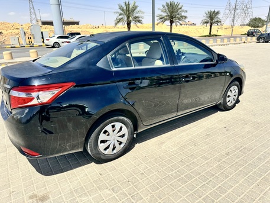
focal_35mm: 24
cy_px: 102
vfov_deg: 56.8
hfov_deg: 71.6
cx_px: 135
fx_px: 187
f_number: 1.78
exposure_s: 1/4950
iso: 80
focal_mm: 6.76
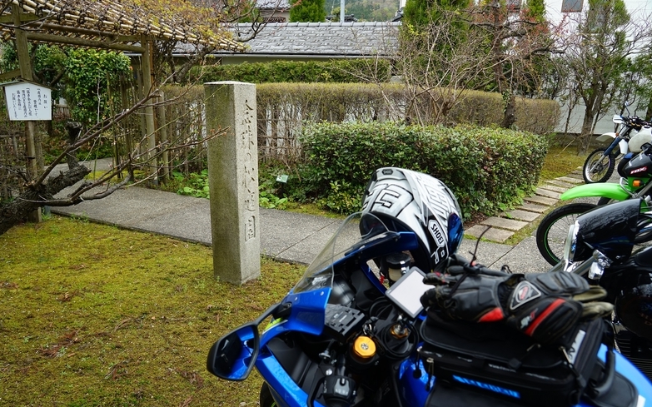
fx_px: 444
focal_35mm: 25
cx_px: 321
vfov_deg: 49.2
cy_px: 221
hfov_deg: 72.6
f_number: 5.6
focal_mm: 24
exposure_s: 1/90
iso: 100
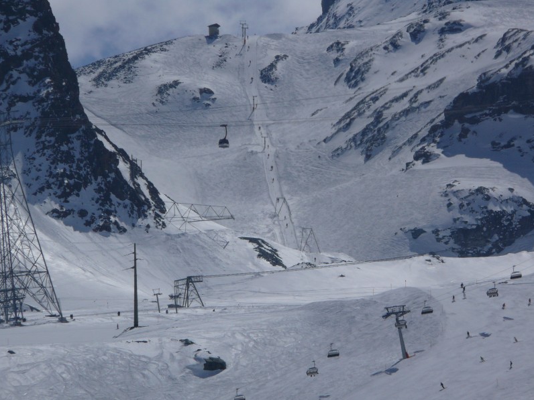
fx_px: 6510
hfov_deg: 4.7
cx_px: 268
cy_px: 200
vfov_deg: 3.5
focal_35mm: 422
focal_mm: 88.8
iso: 100
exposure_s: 1/1000
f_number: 11
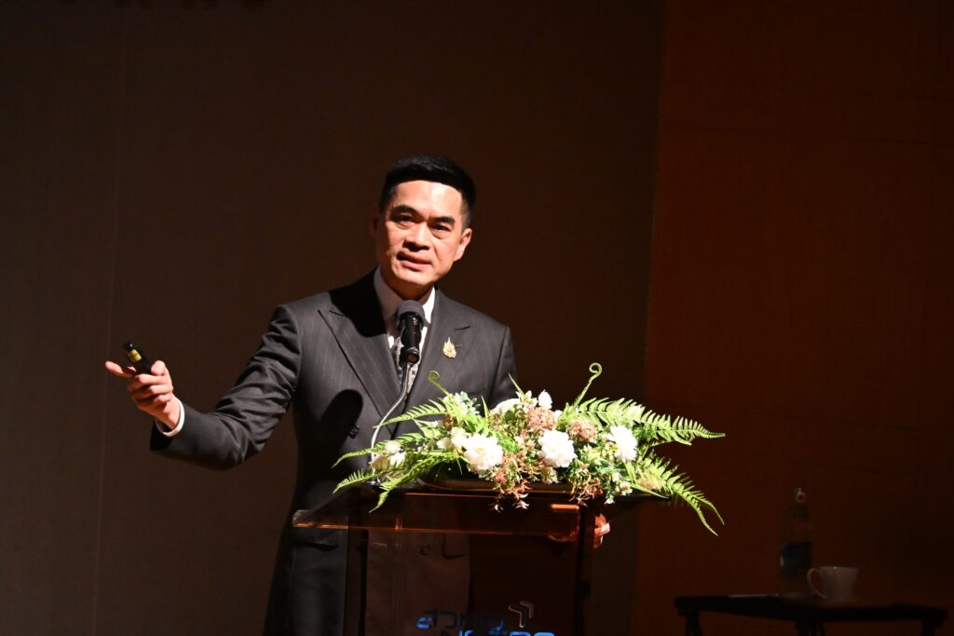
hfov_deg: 5.5
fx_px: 9938
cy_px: 318
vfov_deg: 3.7
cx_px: 477
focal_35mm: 375
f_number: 6.3
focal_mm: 250
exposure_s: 1/125
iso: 4000
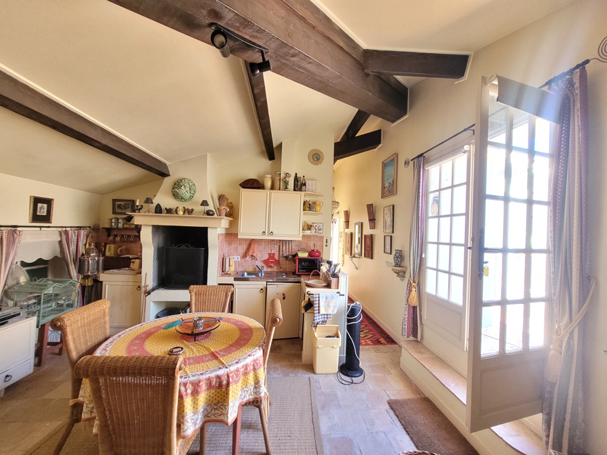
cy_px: 228
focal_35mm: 13
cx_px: 304
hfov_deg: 106.2
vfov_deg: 89.9
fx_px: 228
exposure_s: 1/50
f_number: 2.2
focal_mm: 1.74
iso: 400
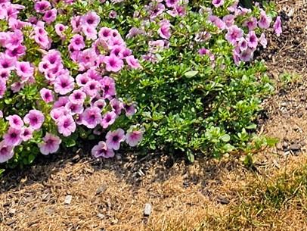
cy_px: -245
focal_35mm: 116
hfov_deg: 16.1
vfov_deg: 11.4
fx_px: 1029
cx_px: 399
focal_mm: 6.3
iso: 10
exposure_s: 1/1195
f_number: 1.7
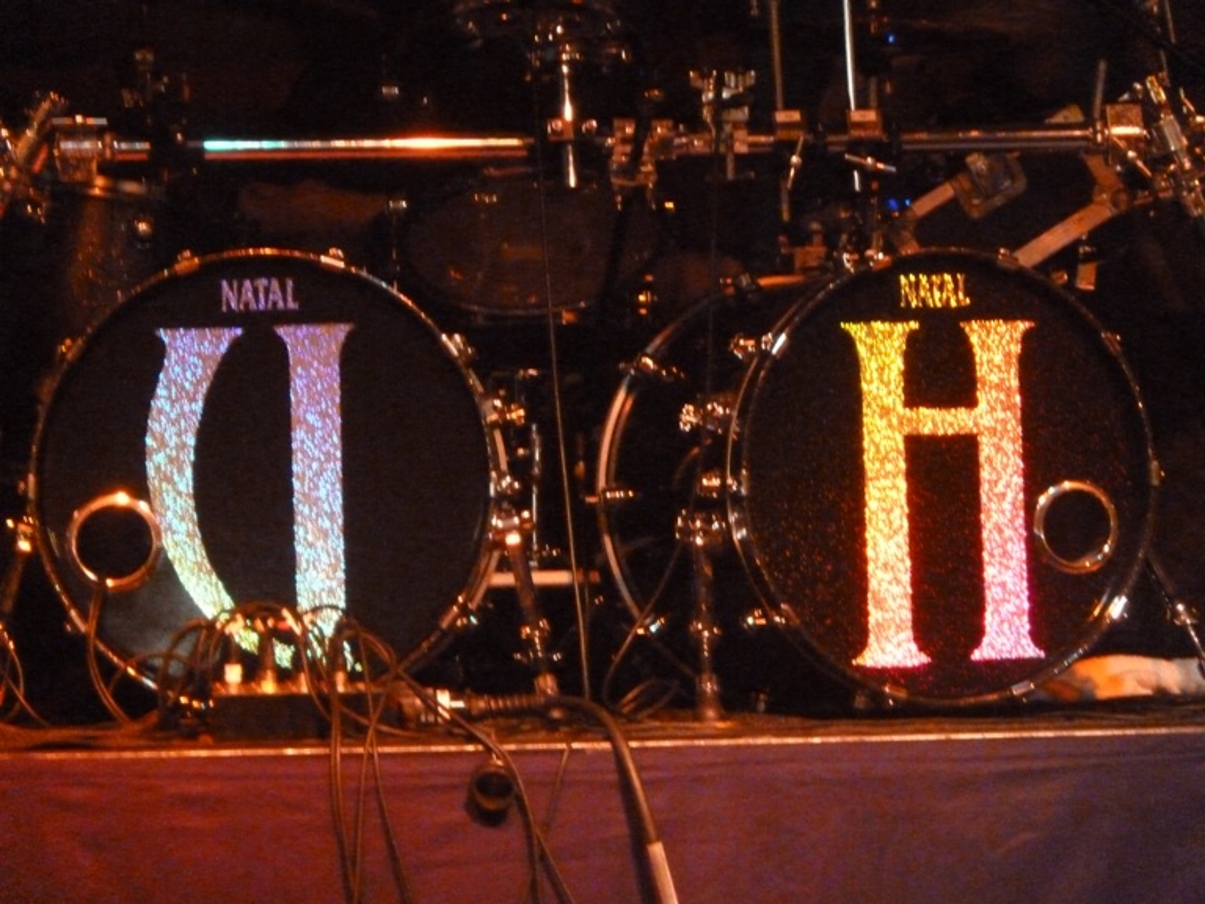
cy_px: 452
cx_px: 602
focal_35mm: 196
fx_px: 6823
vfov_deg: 7.6
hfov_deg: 10.1
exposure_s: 1/8
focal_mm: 32.1
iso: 1600
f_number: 4.5
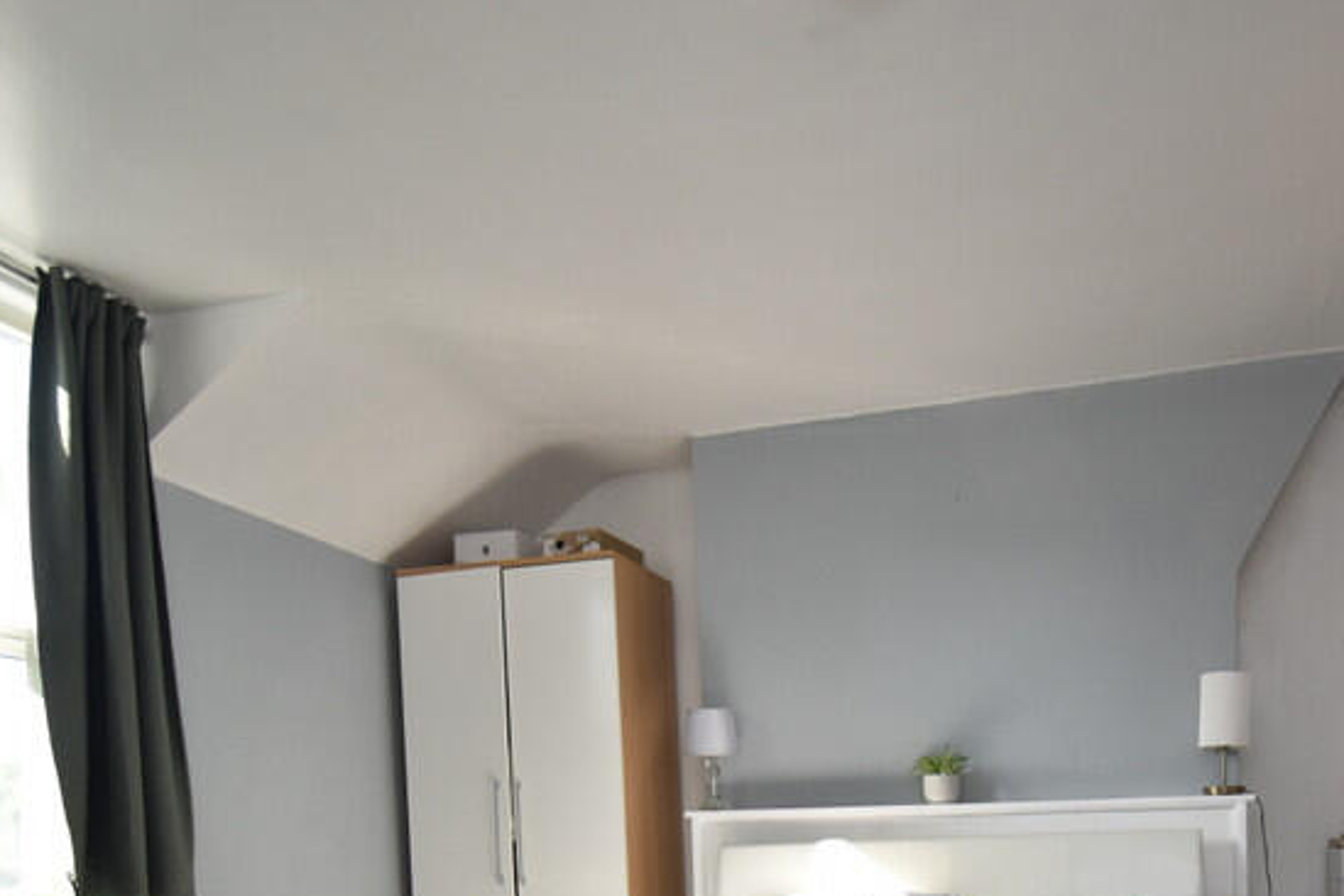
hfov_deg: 63.8
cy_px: 829
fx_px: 1045
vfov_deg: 42.1
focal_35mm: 28
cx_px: 894
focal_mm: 10
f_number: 4
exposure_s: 1/250
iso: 400
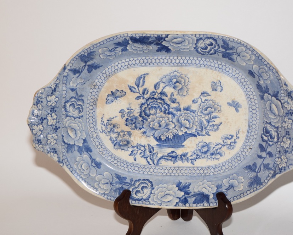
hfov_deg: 20.5
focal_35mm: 94
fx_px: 811
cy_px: 117
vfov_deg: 16.4
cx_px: 166
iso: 640
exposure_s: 1/60
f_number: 5.6
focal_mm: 55
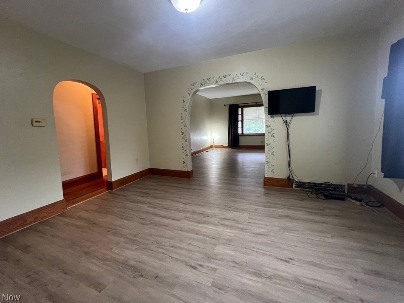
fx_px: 163
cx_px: 196
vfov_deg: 85.6
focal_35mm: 14
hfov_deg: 102.0
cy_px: 144
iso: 320
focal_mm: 1.57
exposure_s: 1/60
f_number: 1.8
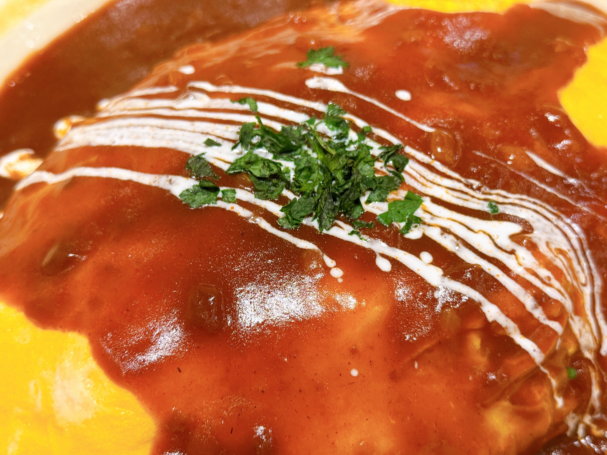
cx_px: 304
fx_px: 842
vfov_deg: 30.3
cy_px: 228
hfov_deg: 39.7
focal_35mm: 48
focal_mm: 6.76
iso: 125
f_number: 1.78
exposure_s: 1/50
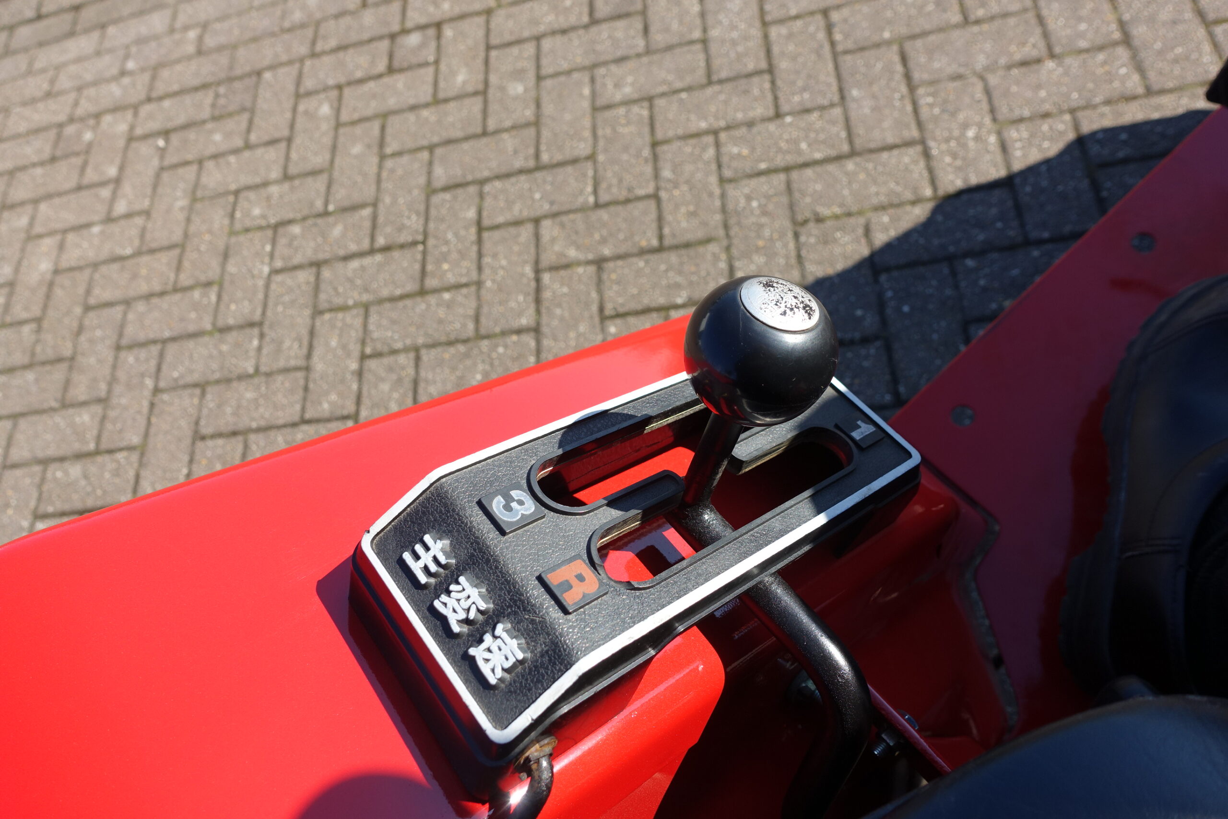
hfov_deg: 73.7
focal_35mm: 24
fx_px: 819
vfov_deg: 53.1
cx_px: 614
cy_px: 410
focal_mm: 8.8
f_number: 4
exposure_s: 1/640
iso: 125
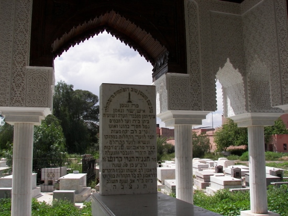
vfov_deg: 39.7
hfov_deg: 51.3
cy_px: 108
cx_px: 144
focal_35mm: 36
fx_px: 300
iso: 50
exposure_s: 1/800
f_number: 4
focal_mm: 6
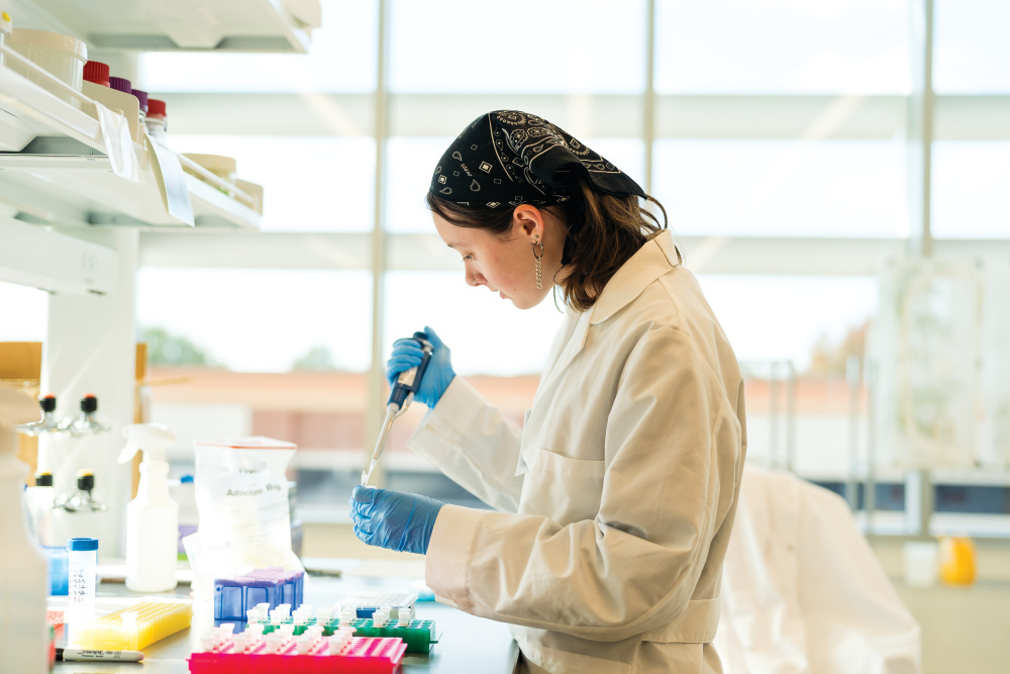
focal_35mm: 50
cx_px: 505
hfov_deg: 39.6
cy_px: 337
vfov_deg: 27.0
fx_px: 1403
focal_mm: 50
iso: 100
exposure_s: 1/250
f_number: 2
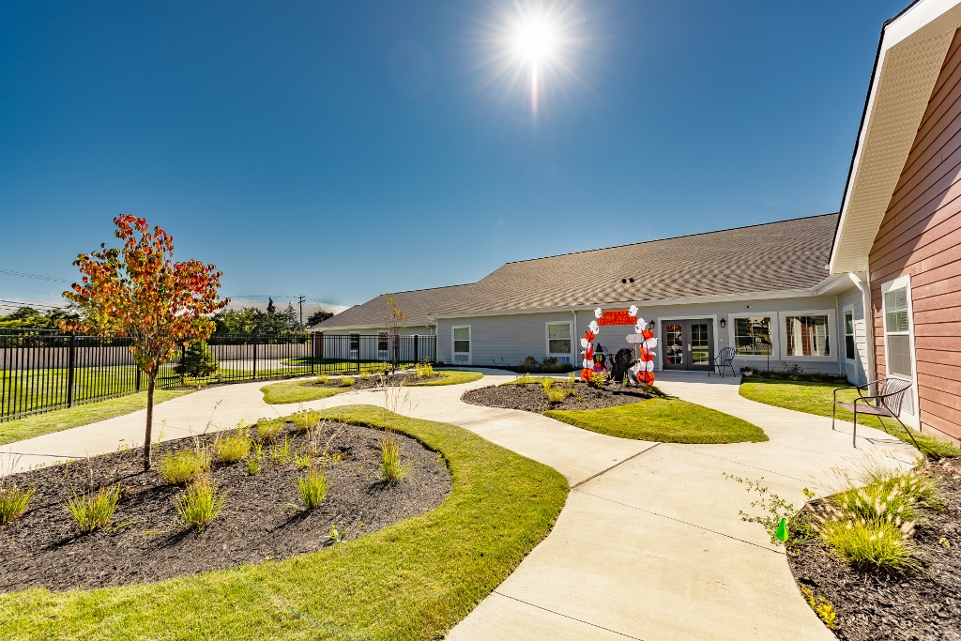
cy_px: 320
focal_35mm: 14
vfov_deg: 81.2
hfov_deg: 104.2
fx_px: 374
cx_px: 480
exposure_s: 1/1250
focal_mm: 14
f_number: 4.5
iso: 100
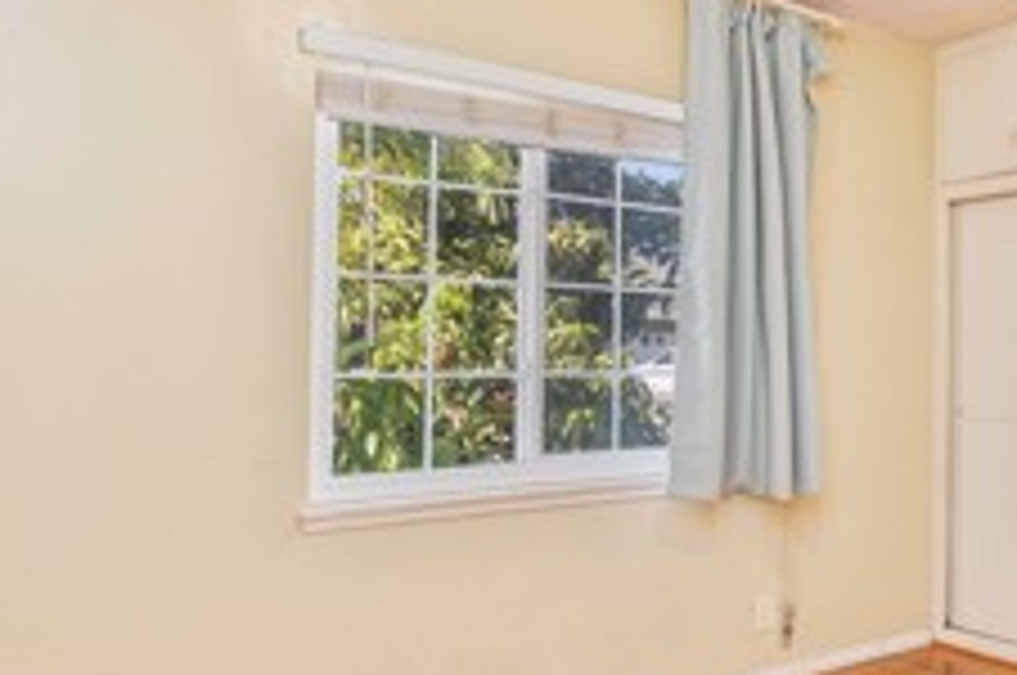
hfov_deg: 47.2
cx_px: 999
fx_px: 959
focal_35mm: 34
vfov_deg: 38.7
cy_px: 374
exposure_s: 1/30
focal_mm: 12
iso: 1600
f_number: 4
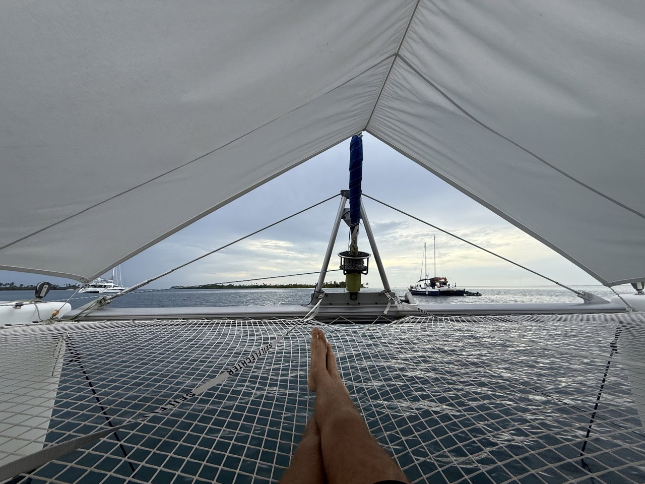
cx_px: 322
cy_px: 242
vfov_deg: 85.7
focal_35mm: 14
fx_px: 261
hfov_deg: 102.1
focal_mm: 2.2
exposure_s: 1/701
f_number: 2.2
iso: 50
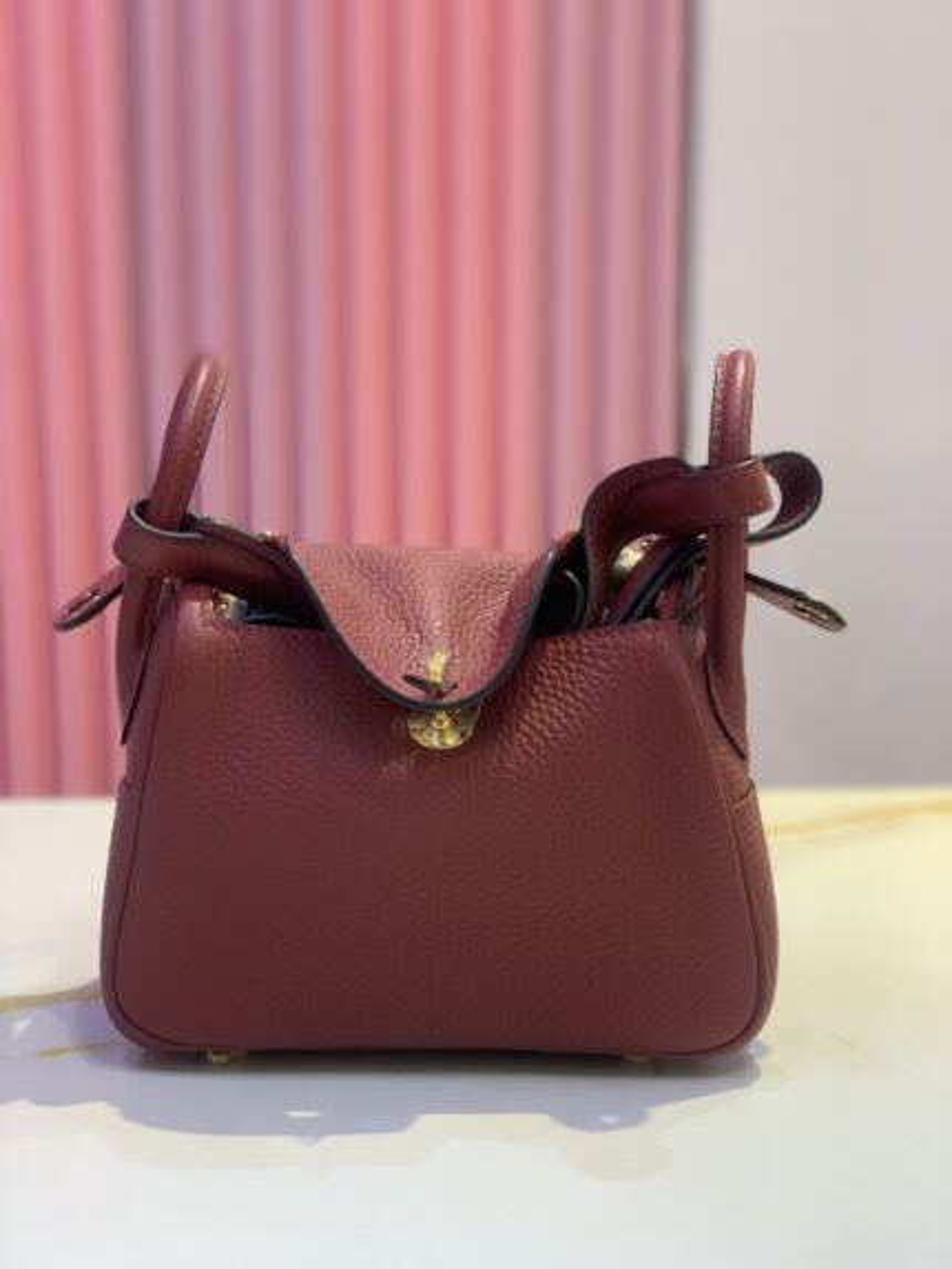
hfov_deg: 28.0
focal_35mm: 52
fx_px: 1906
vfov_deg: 36.8
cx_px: 476
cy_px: 634
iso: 64
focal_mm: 6
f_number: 2.4
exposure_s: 1/50
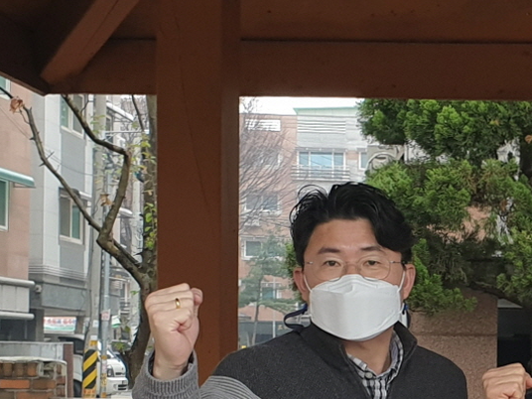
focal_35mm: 97
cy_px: 377
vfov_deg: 15.0
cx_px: 570
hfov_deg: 19.5
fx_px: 1491
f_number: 2.4
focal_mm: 4.3
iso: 100
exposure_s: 1/60
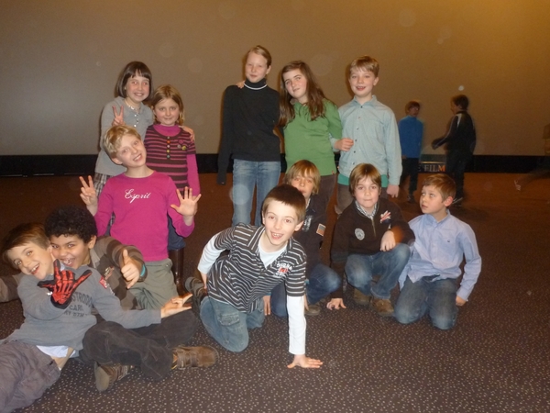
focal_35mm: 33
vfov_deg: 42.9
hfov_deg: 55.4
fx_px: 524
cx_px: 275
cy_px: 206
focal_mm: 5.5
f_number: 2.8
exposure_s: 1/8
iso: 400
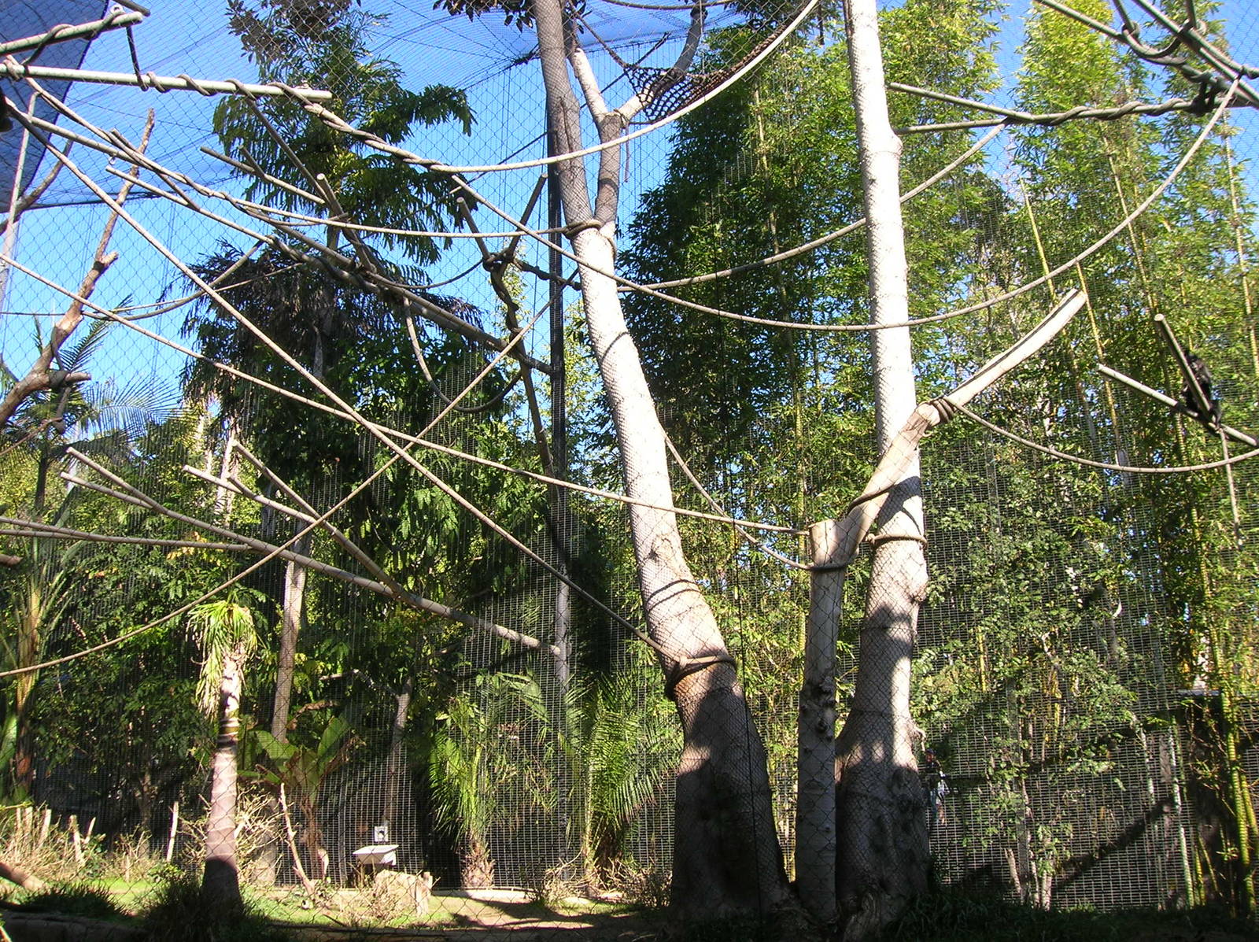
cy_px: 471
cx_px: 630
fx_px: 1235
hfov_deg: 54.0
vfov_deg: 41.7
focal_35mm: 34
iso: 50
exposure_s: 1/96.5
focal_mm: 5.7
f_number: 4.9
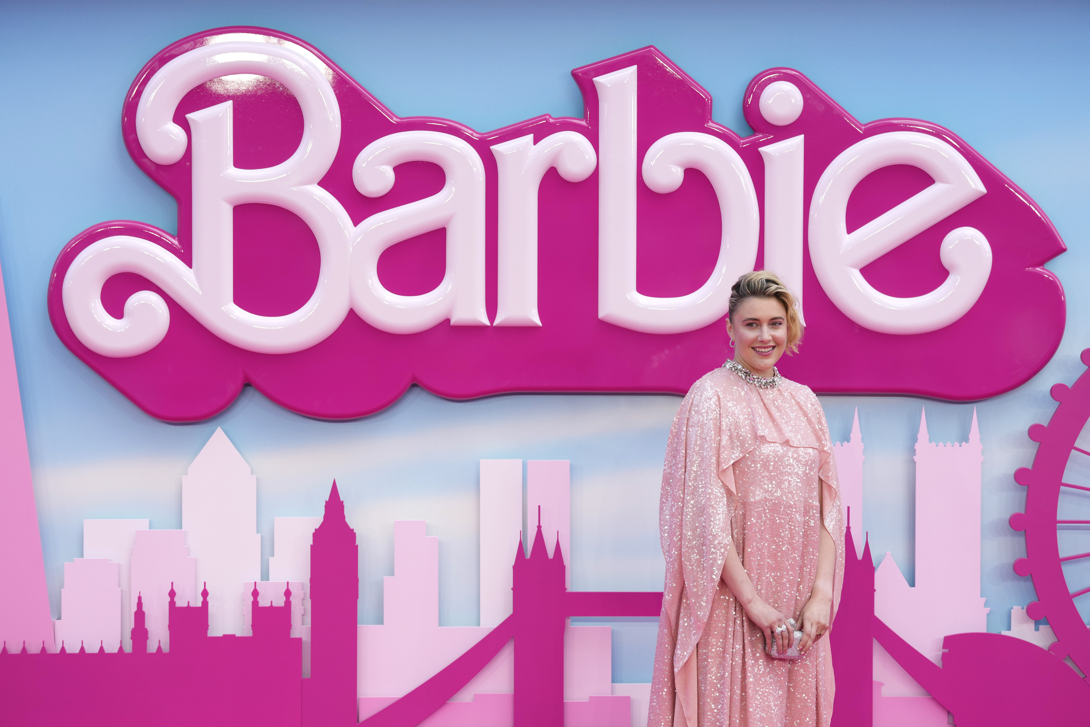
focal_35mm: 84
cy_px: 364
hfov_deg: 24.2
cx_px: 545
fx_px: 2543
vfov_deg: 16.3
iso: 500
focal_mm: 84
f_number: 4.5
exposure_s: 1/500
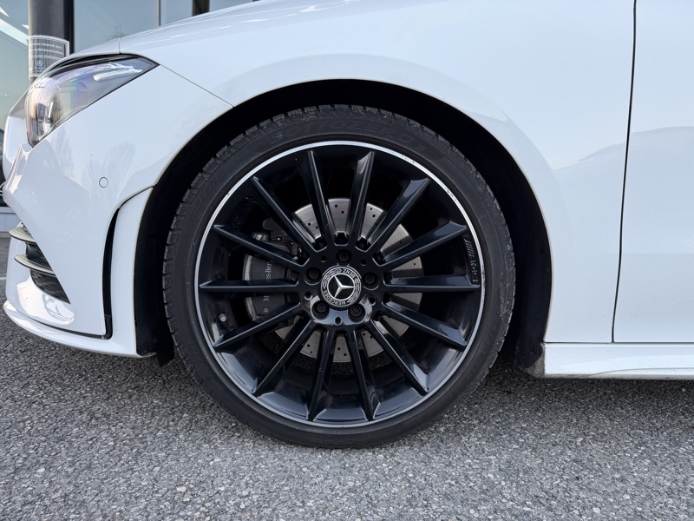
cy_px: 260
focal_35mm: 24
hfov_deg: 71.6
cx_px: 347
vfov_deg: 56.8
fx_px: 481
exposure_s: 1/121
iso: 80
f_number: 1.78
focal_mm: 6.76
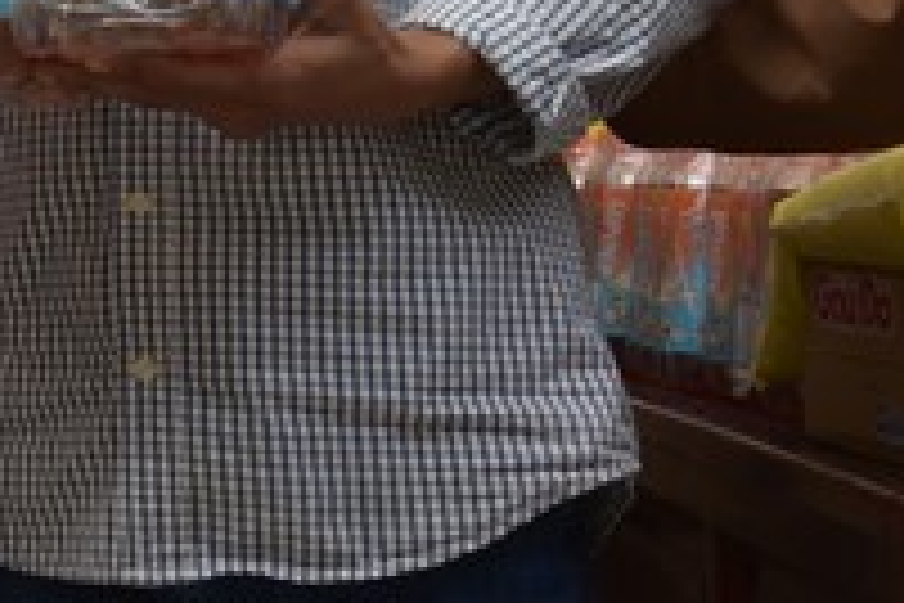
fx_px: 3088
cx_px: -504
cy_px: -360
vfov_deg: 10.7
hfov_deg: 15.2
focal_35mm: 123
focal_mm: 38
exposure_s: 1/200
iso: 400
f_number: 7.1
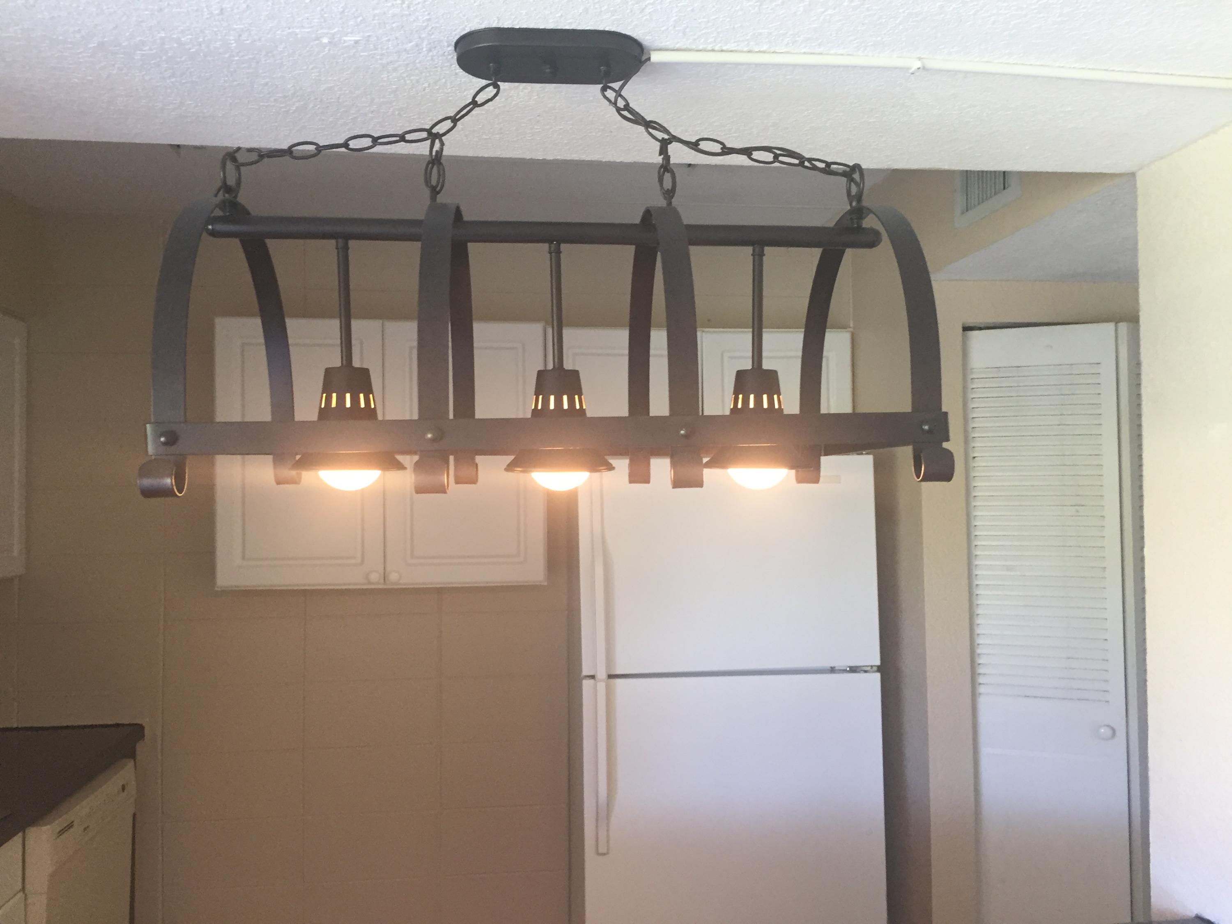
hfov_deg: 61.7
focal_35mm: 29
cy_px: 462
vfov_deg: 48.2
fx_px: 1032
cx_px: 616
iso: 50
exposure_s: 1/30
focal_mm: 4.15
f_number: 2.2
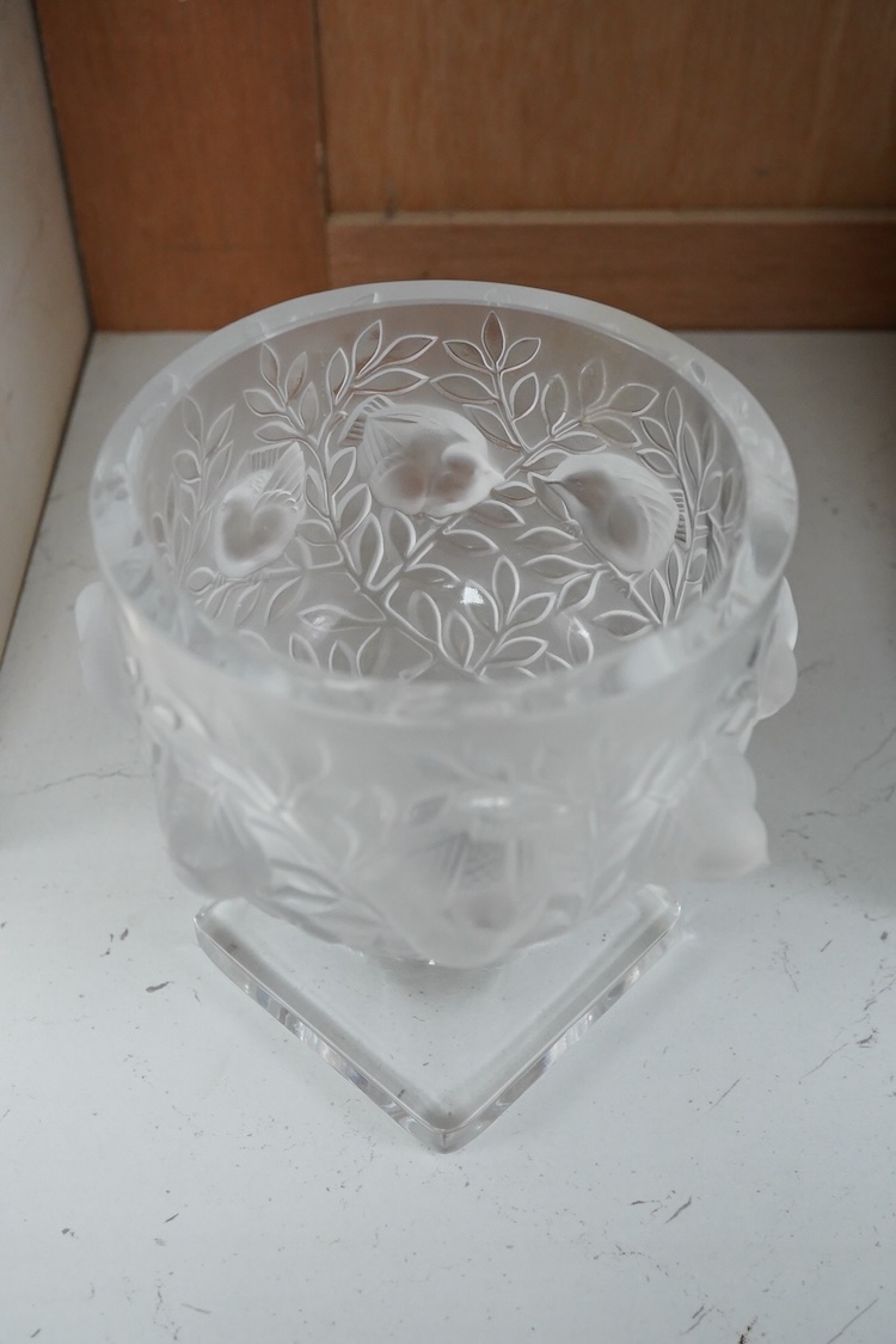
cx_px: 448
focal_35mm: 45
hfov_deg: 29.9
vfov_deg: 43.6
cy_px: 672
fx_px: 1680
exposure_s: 1/250
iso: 3200
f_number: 9
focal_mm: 30
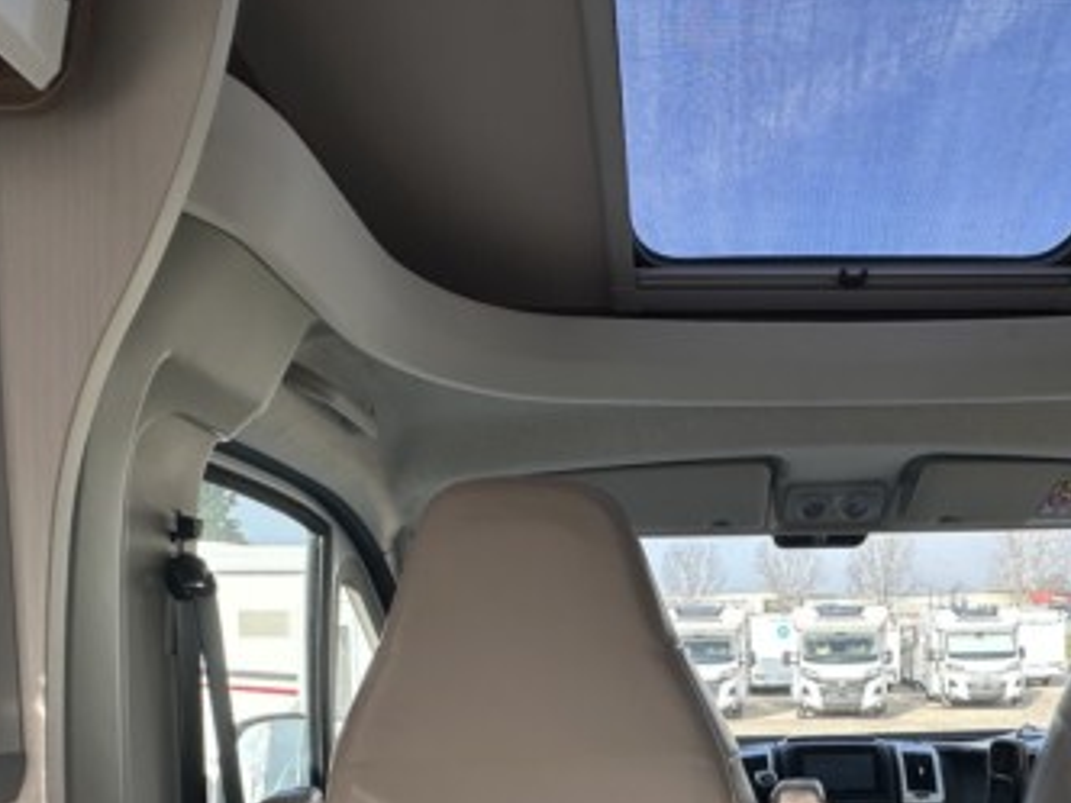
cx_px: 713
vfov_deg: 46.8
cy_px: 706
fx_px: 835
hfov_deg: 63.7
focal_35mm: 27
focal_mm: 2.22
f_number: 2.2
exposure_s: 1/341
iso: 40
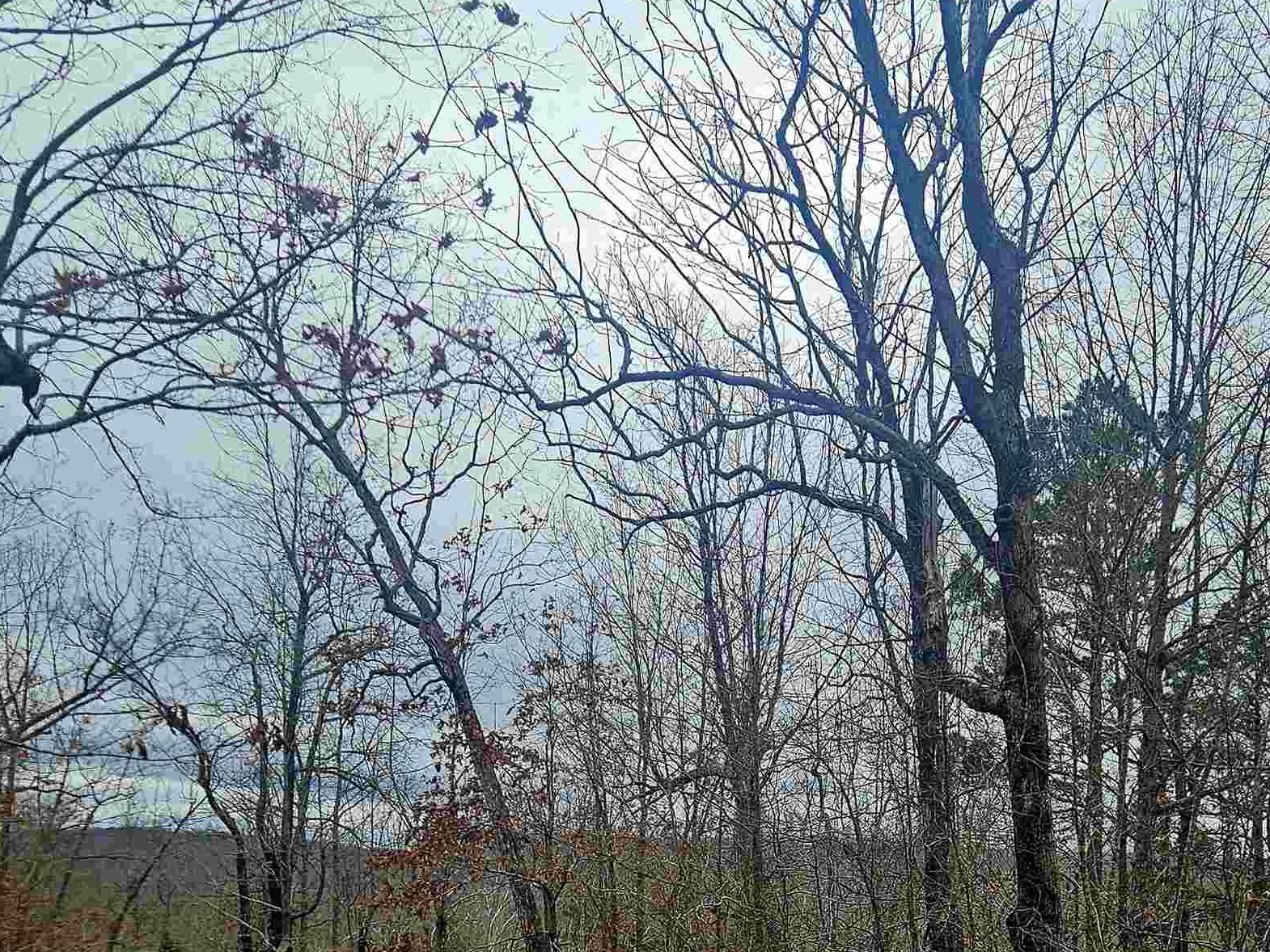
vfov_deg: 30.3
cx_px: 768
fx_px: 1651
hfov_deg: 41.9
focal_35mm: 45
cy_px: 920
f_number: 1.8
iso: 25
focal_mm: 5.4
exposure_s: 1/909
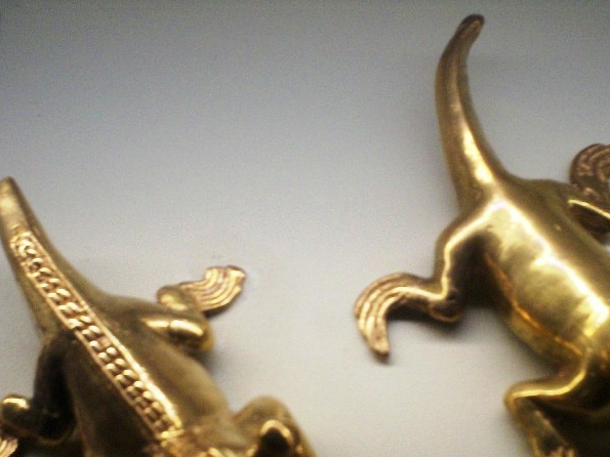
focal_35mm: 62
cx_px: 367
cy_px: 321
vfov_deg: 23.5
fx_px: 1092
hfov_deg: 31.1
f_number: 4.5
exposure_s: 1/16.2
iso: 140
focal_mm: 6
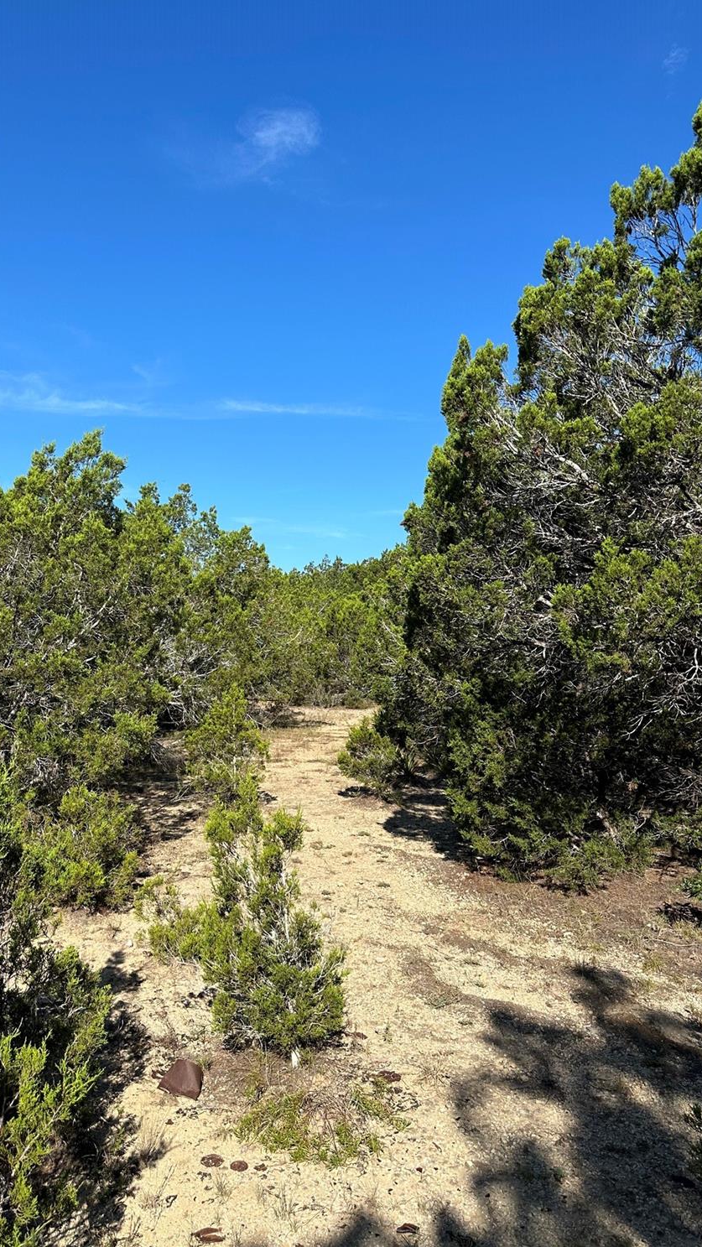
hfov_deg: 42.6
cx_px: 263
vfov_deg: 69.8
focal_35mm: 27
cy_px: 604
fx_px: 893
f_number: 1.78
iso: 80
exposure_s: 1/3861
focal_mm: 6.86
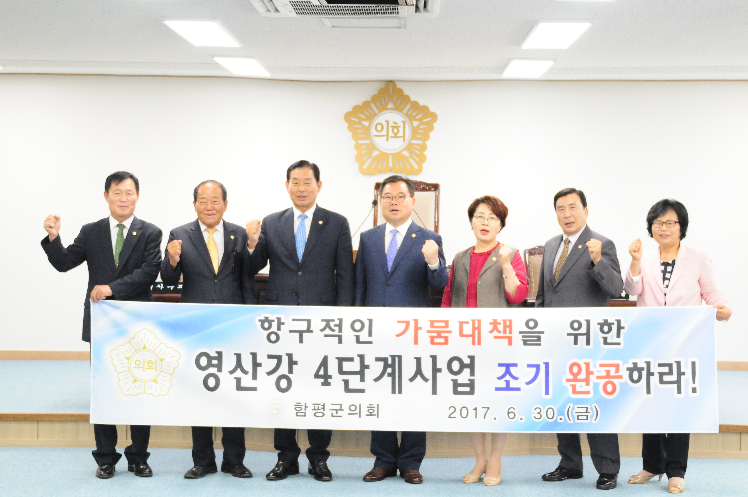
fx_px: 1494
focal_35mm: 72
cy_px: 248
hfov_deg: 28.1
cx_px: 374
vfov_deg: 18.9
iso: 1600
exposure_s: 1/60
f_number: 4.2
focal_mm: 48
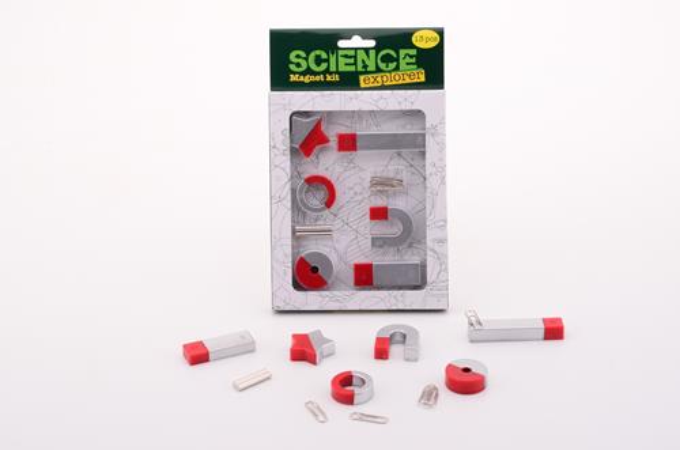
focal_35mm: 90
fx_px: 1696
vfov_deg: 15.1
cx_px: 340
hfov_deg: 22.7
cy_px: 225
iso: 100
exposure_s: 1/125
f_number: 14
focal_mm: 60
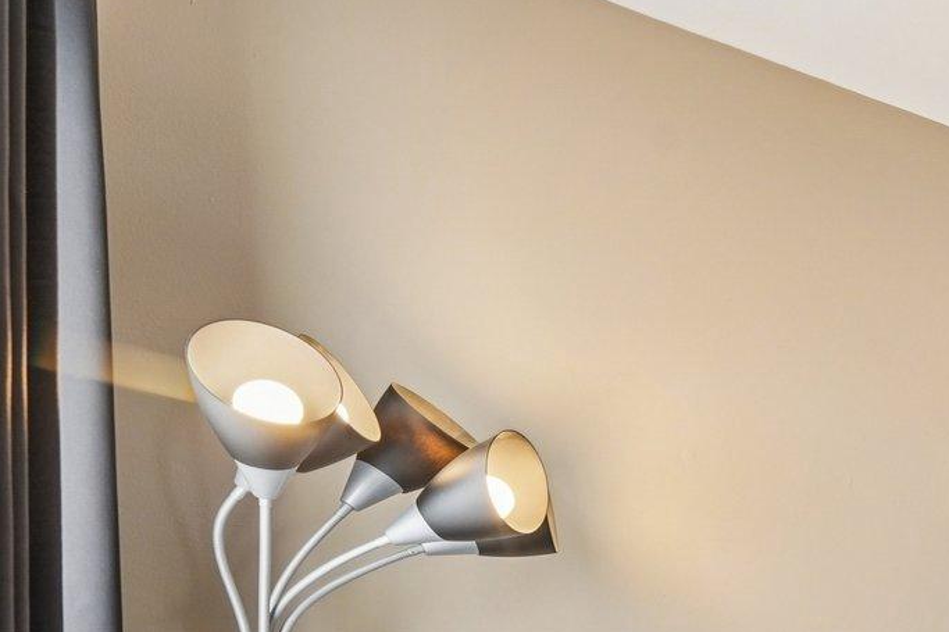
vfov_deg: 28.5
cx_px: 1355
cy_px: 720
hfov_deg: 30.6
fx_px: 1107
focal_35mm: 42
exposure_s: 1/20
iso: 500
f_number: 8
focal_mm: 14
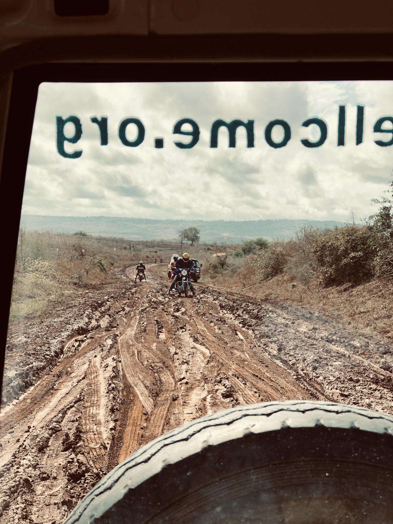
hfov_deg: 25.7
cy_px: 262
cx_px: 196
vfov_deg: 33.8
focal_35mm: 57
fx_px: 863
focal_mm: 6.6
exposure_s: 1/410
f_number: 2.8
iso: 20
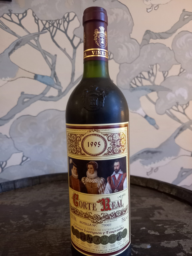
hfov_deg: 54.9
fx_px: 185
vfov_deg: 69.4
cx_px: 96
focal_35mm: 25
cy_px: 128
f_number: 2
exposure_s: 1/25
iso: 400
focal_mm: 4.6
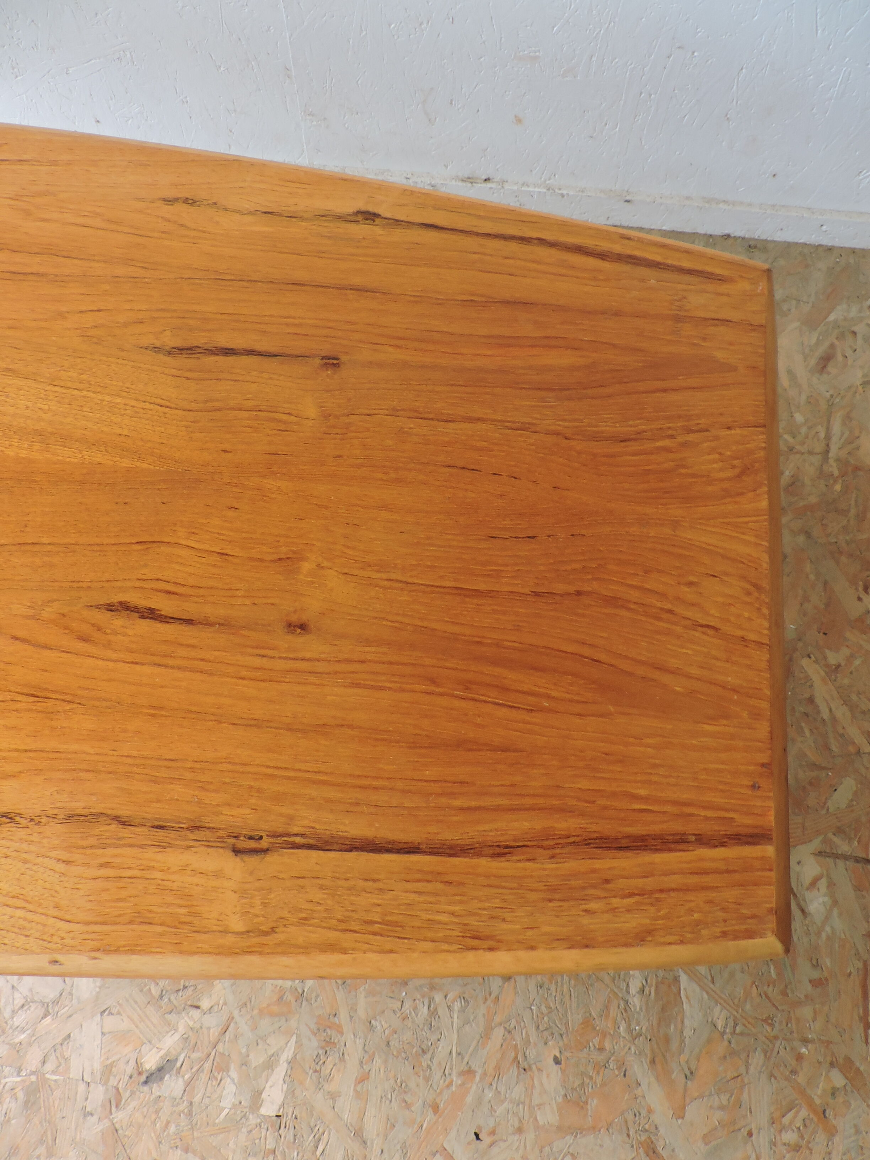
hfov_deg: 56.8
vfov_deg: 71.6
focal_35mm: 24
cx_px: 435
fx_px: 804
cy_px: 580
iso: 280
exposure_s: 1/30
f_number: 3
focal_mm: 4.3
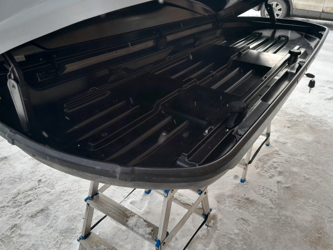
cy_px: 119
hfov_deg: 61.6
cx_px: 158
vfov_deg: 48.2
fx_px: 279
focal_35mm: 29
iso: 40
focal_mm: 4
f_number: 1.8
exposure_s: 1/108
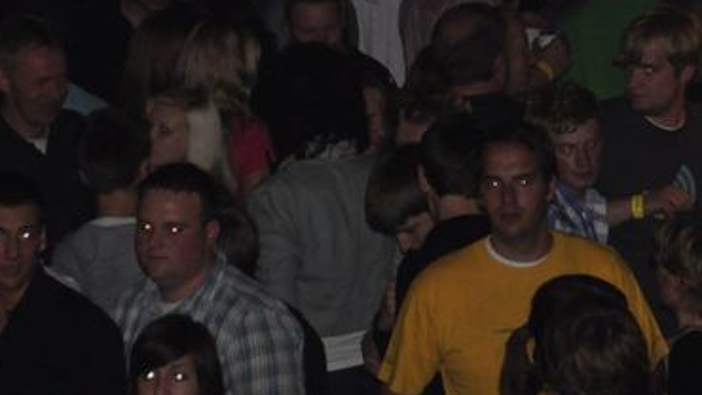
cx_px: 548
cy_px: 164
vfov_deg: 3.4
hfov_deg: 6.1
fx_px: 6628
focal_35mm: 356
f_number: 6
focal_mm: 105
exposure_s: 1/60
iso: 800
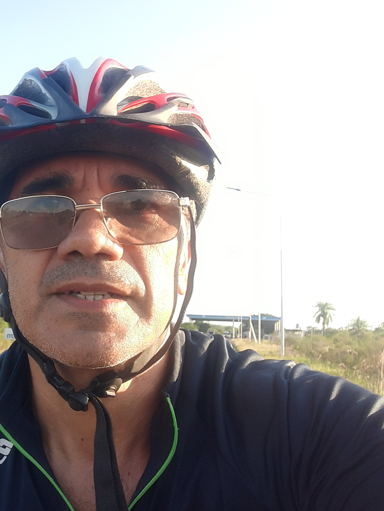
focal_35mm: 43
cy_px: 257
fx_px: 636
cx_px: 46
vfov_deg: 43.8
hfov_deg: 32.1
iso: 40
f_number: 2
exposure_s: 1/264
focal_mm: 2.66
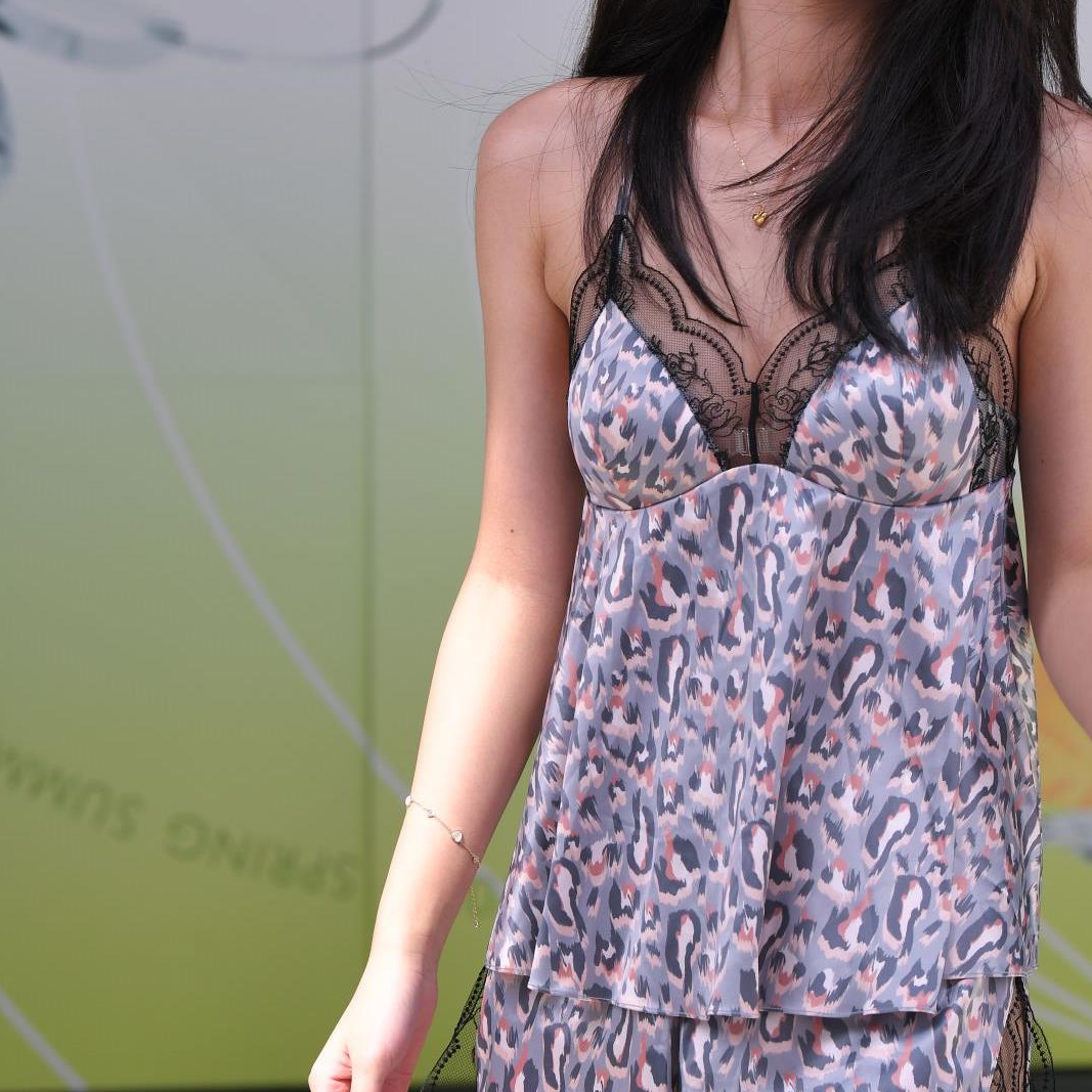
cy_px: 474
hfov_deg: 12.6
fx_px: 4925
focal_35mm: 138
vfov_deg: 12.6
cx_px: 695
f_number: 4
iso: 360
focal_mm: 70
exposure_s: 1/640
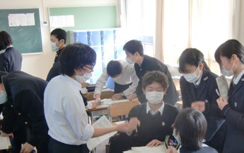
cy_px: 101
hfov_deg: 36.8
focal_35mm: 55
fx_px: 366
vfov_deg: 23.5
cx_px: 142
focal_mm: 7.1
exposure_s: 1/60
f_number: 3.8
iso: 160
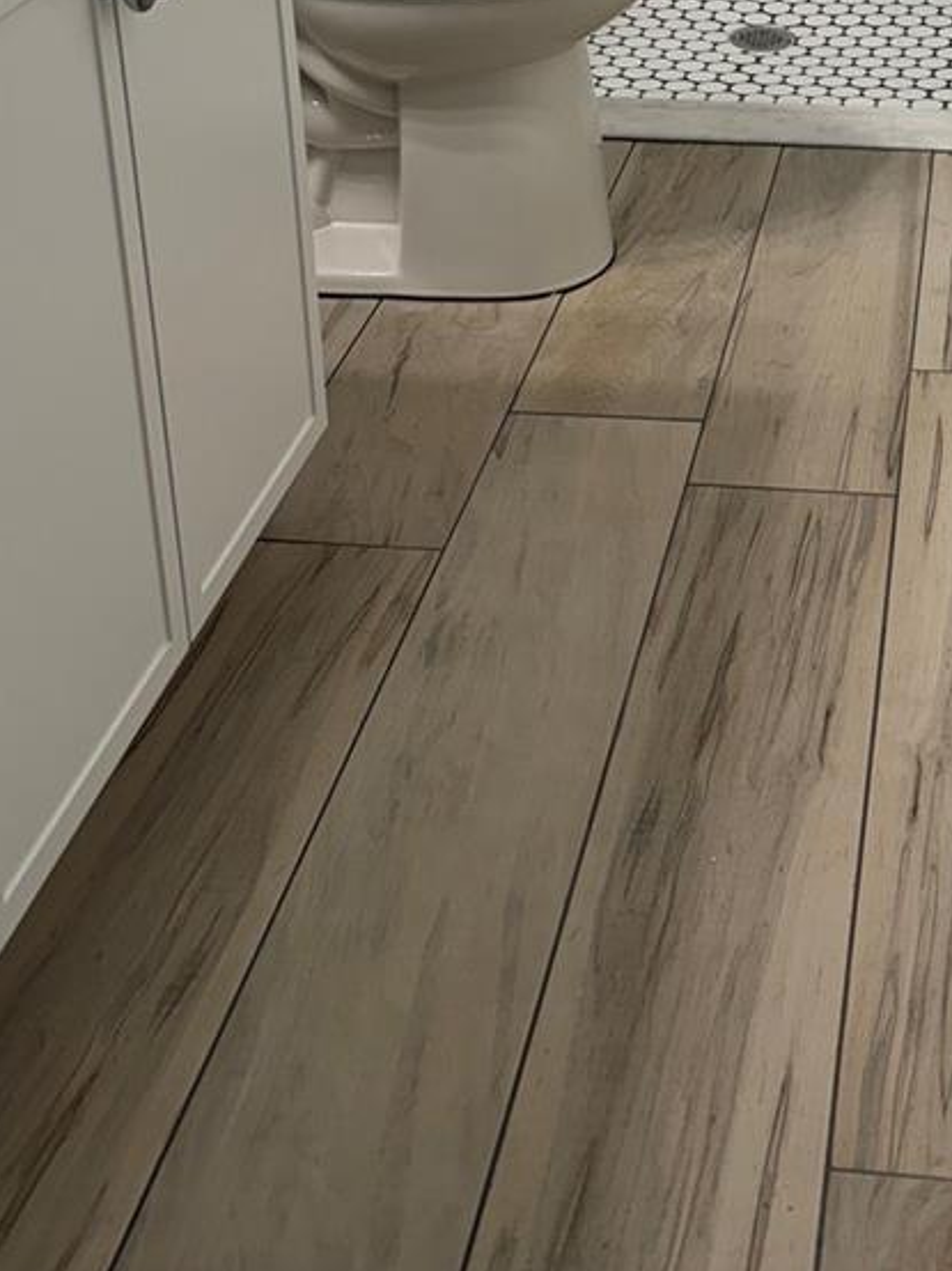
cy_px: -83
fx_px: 1908
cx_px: 830
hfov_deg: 27.2
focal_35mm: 52
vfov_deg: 32.9
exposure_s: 1/120
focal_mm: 6.76
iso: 80
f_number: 1.78
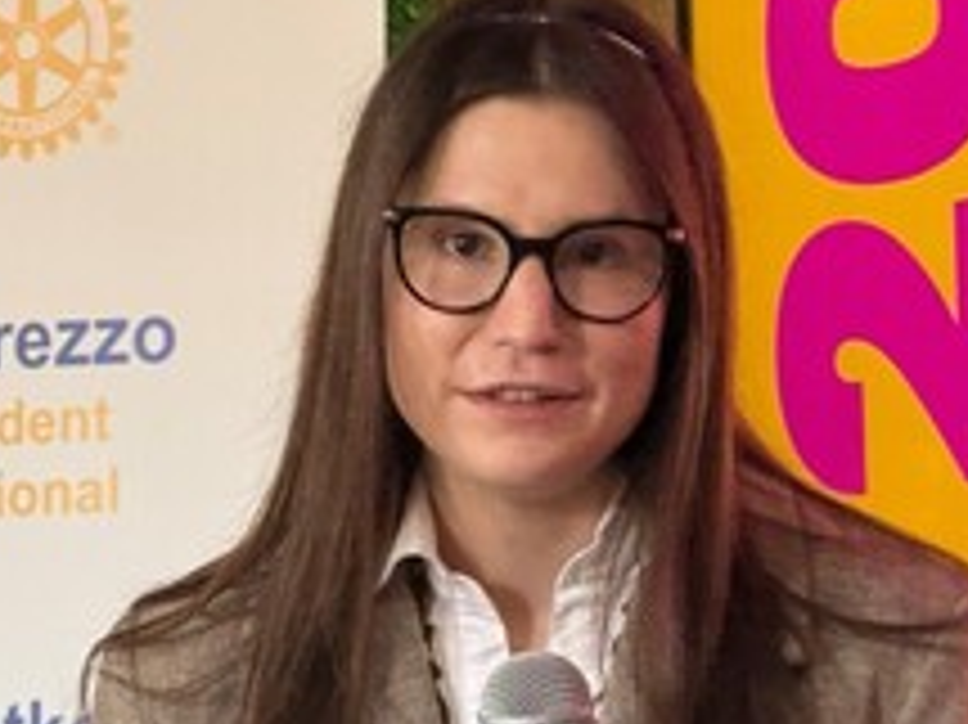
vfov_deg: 6.6
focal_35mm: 223
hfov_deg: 8.9
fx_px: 6232
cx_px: 513
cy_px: 589
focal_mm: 15.66
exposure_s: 1/58
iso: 640
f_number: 2.8
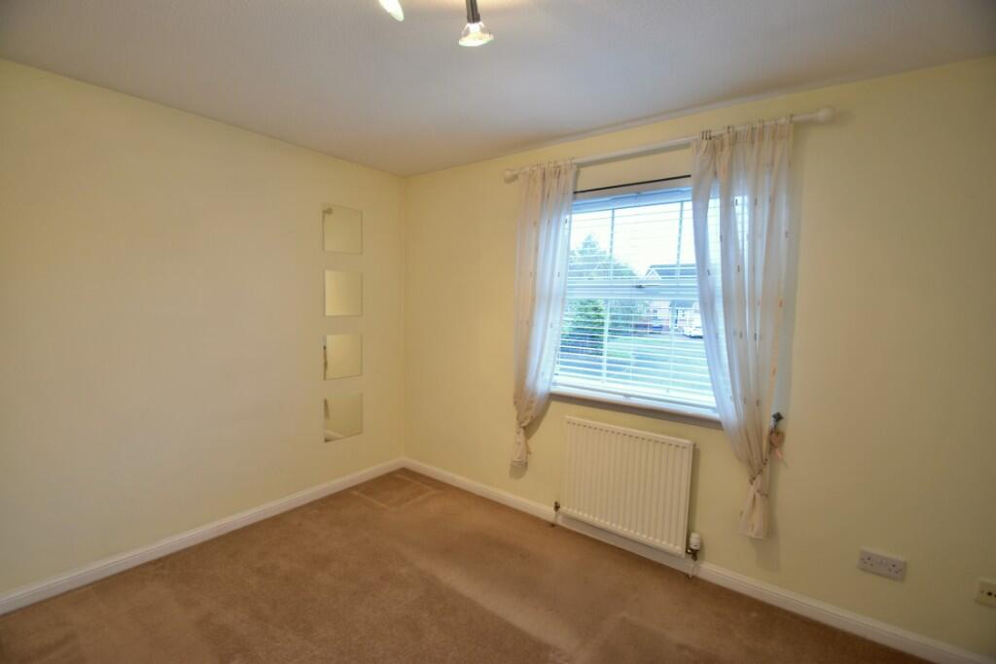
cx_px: 498
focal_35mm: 15
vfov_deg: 77.3
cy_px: 332
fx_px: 415
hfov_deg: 100.4
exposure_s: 1/15
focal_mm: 10
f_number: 4.5
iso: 160
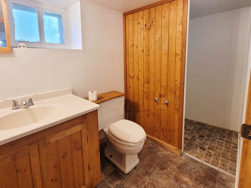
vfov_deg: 73.8
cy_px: 73
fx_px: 123
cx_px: 119
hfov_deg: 90.9
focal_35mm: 17
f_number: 2.2
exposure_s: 1/60
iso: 160
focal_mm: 1.74
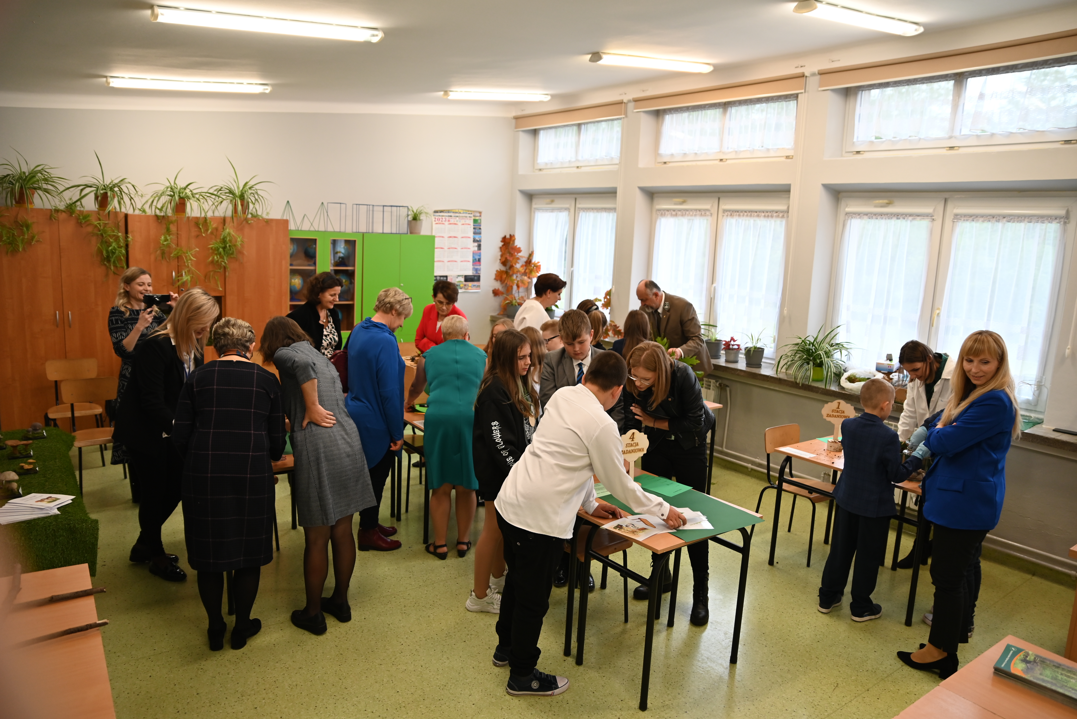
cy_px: 360
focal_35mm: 24
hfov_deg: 73.7
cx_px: 538
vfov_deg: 53.2
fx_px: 718
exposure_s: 1/125
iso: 560
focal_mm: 24
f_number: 2.8
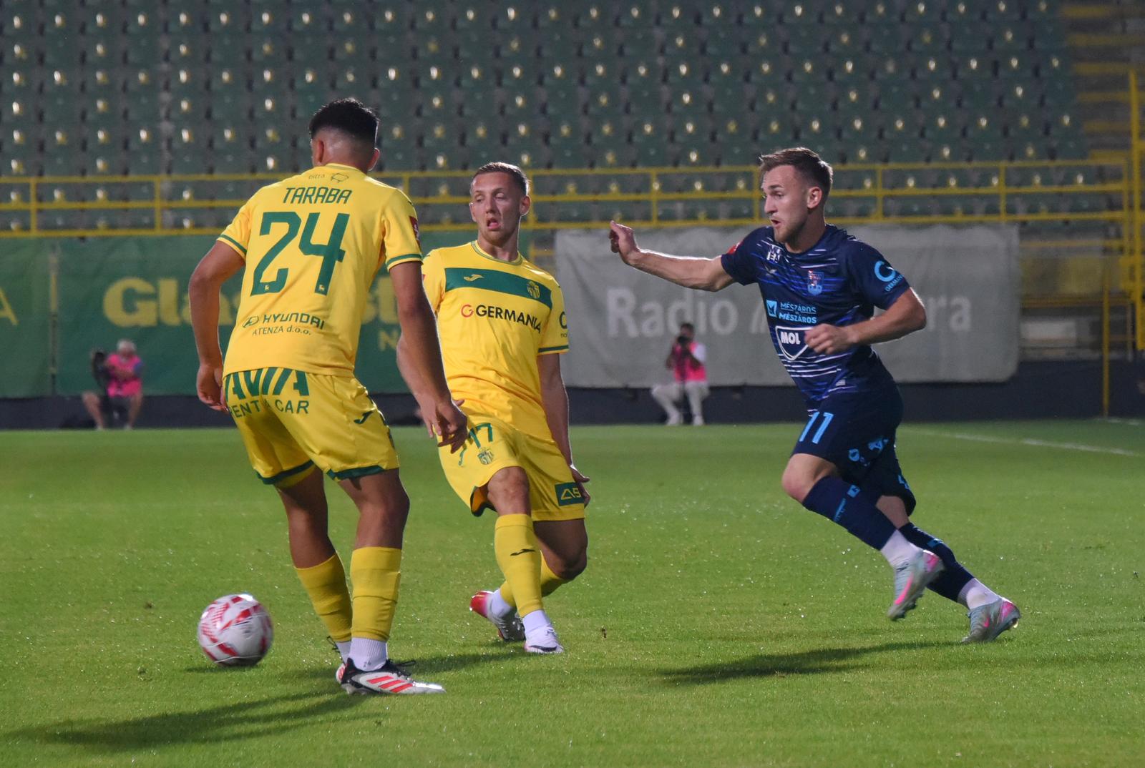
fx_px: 5418
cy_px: 384
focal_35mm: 170
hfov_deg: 12.1
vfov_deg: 8.1
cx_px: 572
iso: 4000
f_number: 5.6
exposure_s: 1/800
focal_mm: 170
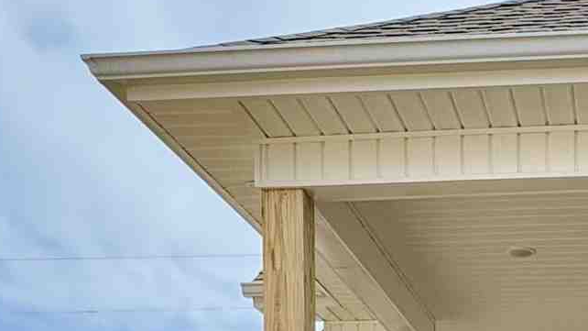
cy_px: 649
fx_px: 1138
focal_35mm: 73
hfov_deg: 27.6
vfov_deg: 14.1
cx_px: 560
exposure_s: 1/932
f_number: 2.2
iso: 40
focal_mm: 2.22
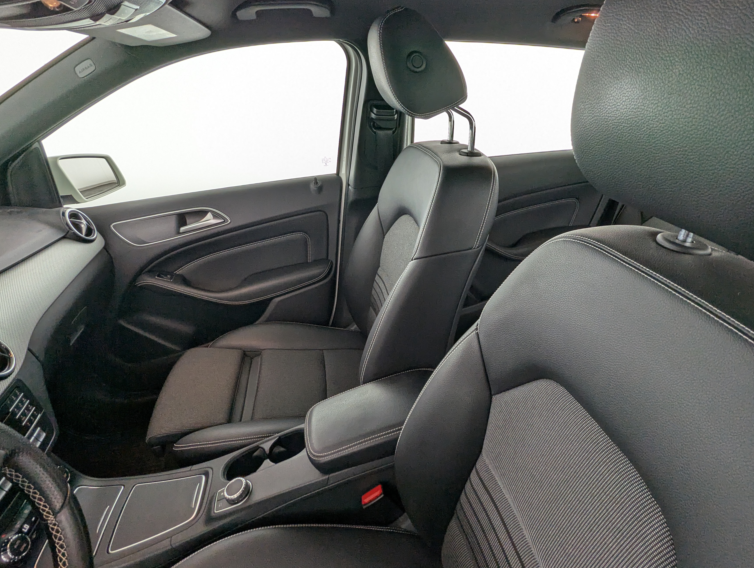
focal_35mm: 19
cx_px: 422
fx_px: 414
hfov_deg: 84.2
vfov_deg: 68.8
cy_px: 276
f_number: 2.2
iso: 59
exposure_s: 1/58
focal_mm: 2.35
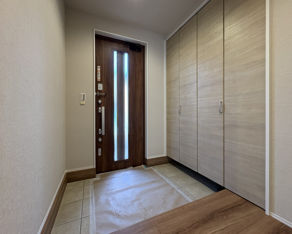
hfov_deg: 96.8
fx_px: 130
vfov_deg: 84.0
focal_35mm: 15
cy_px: 114
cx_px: 149
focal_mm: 2.22
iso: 320
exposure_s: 1/60
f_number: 2.2
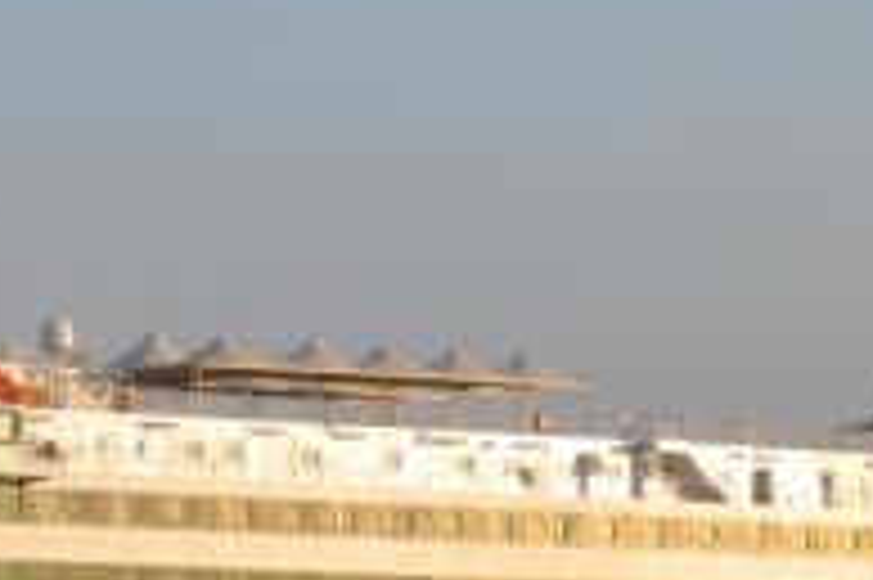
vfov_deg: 3.8
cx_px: 720
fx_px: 8698
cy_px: 483
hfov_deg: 5.7
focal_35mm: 359
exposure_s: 1/320
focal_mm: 58
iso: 200
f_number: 9
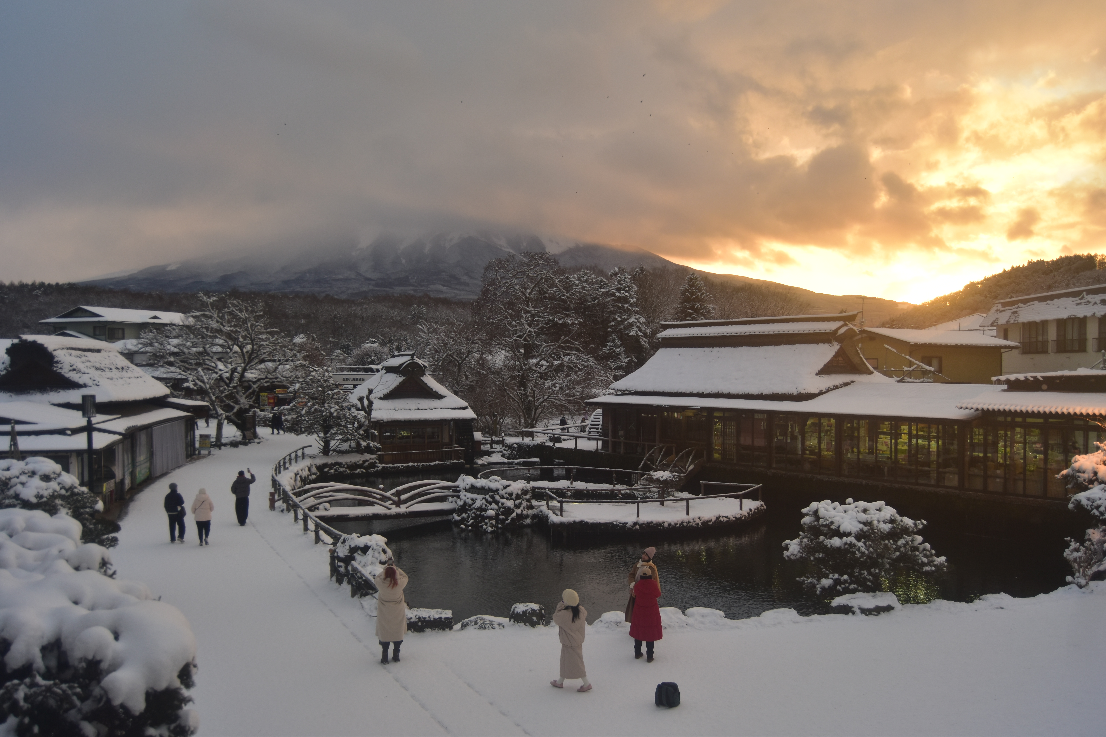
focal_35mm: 82
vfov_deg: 16.6
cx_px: 553
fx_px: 2534
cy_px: 368
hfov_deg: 24.6
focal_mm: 55
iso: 250
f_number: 5.6
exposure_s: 1/100
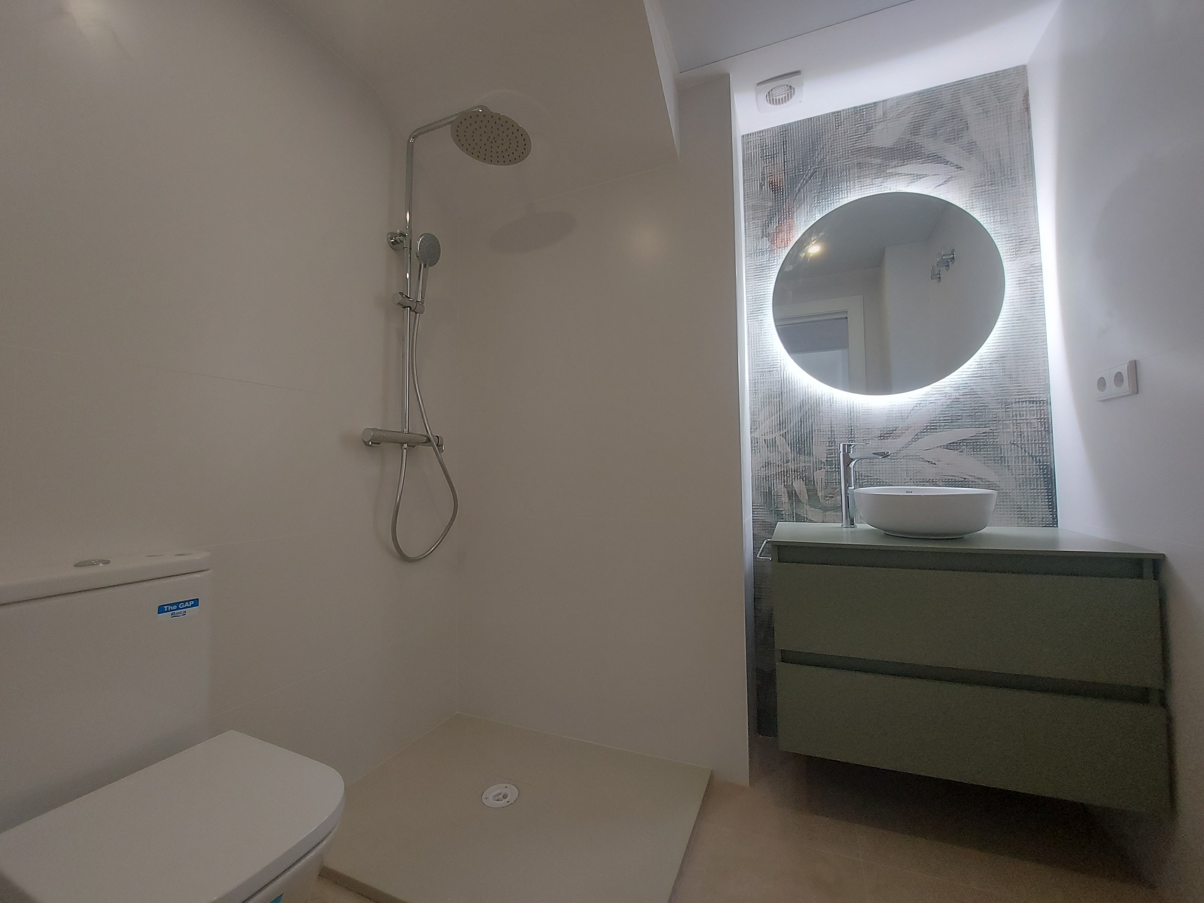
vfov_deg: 89.9
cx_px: 602
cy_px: 452
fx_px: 452
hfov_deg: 106.2
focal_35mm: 13
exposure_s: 1/50
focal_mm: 1.74
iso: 160
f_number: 2.2
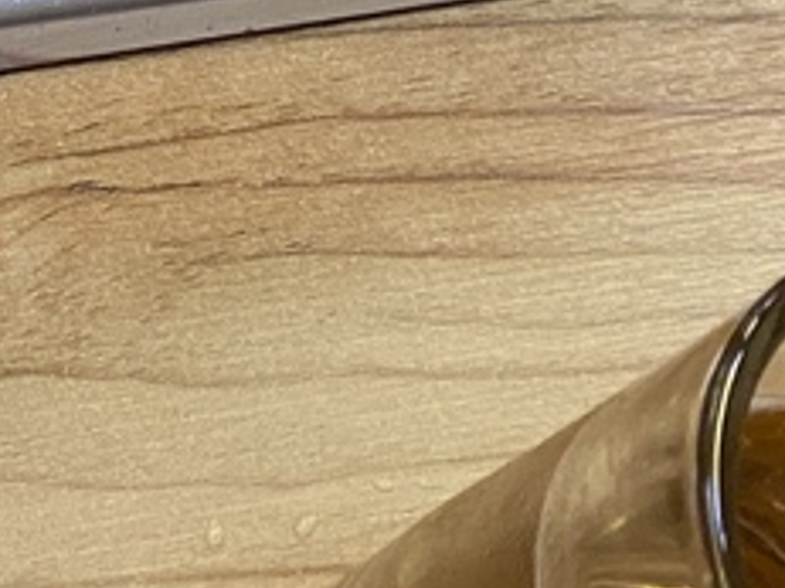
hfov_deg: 11.5
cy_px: -823
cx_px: -1230
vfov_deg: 9.7
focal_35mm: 135
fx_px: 3060
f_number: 1.8
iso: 125
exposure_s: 1/60
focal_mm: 4.25
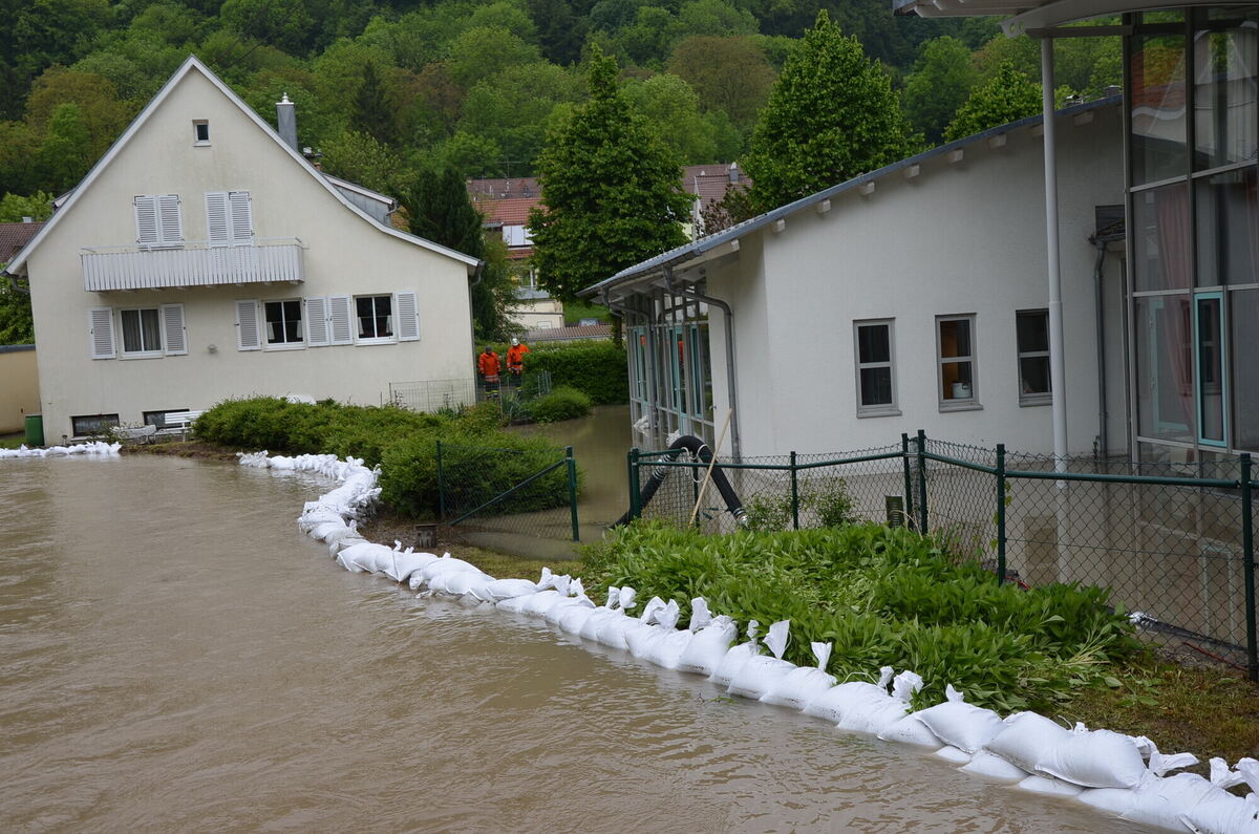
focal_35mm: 38
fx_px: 1309
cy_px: 417
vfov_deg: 35.3
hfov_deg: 51.4
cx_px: 630
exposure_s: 1/200
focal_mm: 25
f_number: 7.1
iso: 100
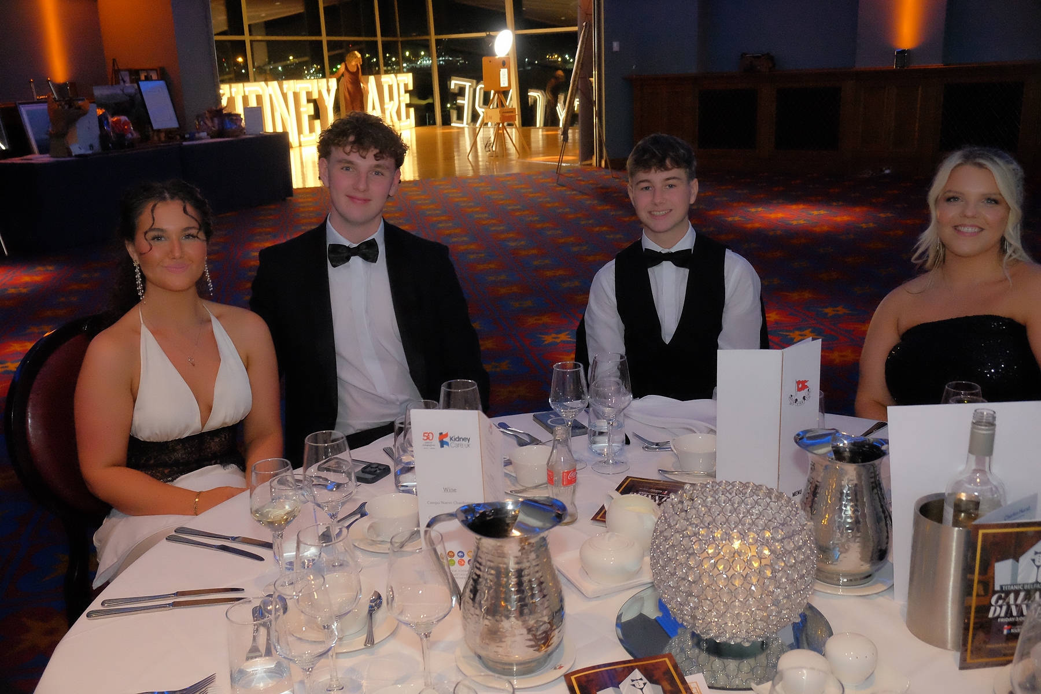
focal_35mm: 33
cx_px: 520
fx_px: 954
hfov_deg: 57.2
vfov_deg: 40.0
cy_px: 347
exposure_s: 1/125
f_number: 4.5
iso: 6400
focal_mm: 22.3
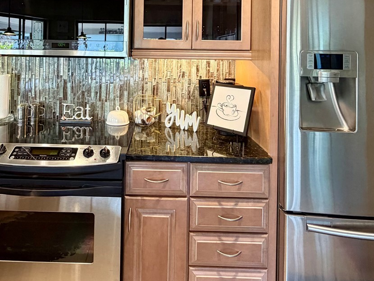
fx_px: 292
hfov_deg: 64.8
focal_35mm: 27
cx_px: 151
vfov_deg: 47.8
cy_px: 47
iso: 320
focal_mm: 2.22
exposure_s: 1/60
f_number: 2.2
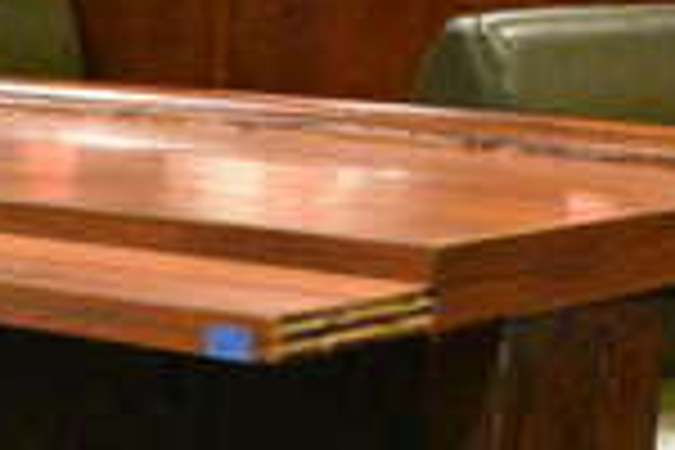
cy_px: 900
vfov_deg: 11.3
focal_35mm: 110
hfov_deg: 18.2
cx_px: 18
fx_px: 2062
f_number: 3.5
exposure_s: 1/40
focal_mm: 18
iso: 12800
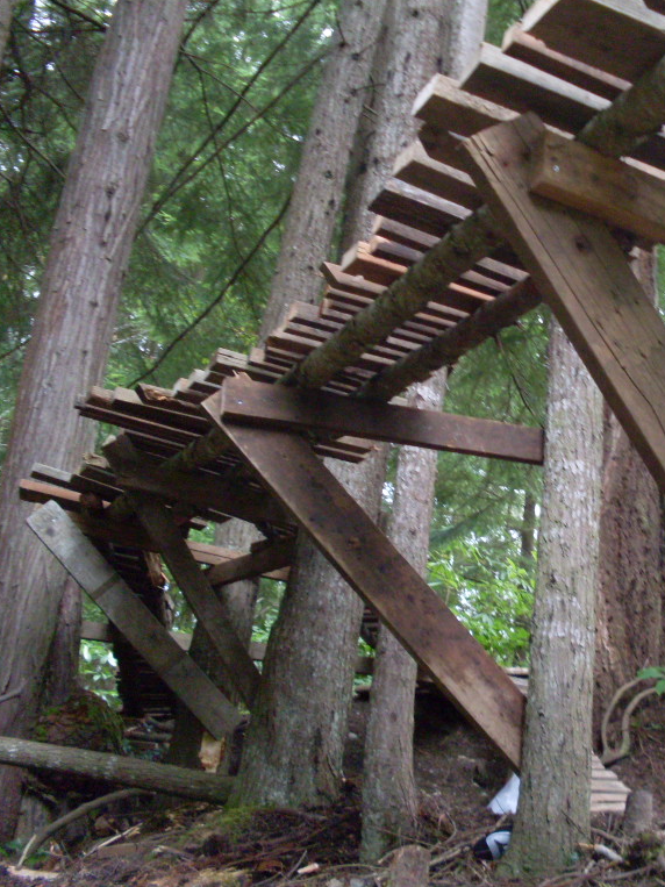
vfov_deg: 37.5
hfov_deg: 28.0
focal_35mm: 51
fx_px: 1307
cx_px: 531
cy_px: 443
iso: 200
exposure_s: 1/30
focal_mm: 6.3
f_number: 2.8
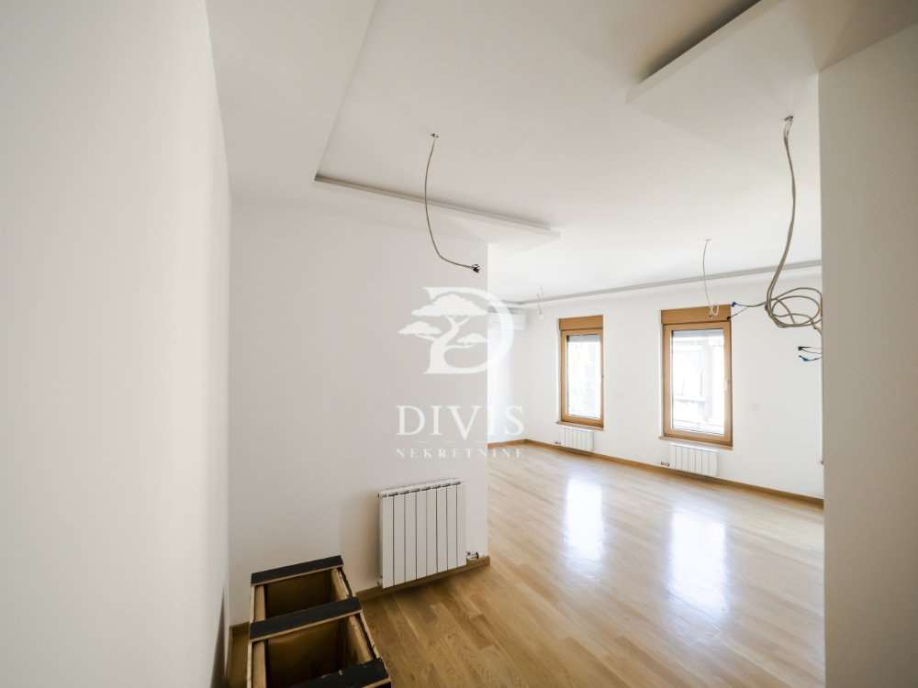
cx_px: 459
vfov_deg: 85.7
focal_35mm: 14
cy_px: 344
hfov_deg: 102.1
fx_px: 371
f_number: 4
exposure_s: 1/30
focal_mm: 7
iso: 400
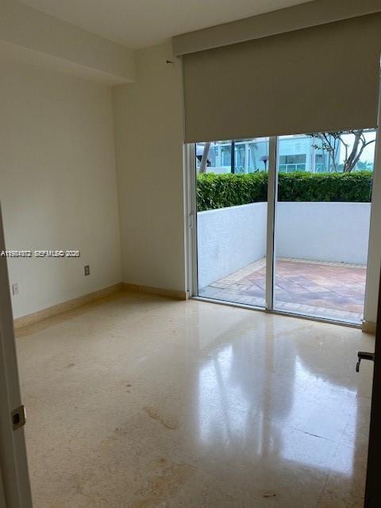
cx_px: 190
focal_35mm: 26
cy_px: 254
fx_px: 382
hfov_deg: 53.1
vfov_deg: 67.3
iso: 32
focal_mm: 4.25
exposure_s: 1/133
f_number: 1.8
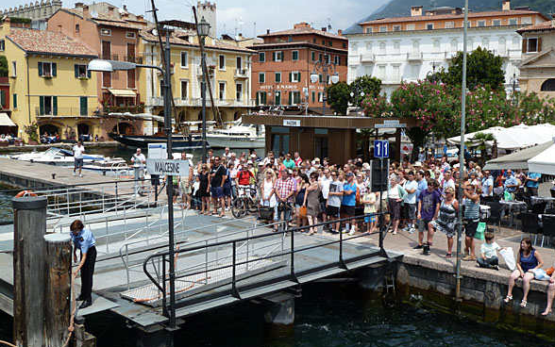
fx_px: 605
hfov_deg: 49.3
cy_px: 165
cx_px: 276
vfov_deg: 32.0
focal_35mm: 40
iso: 80
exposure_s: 1/500
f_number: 4.5
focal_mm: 6.1
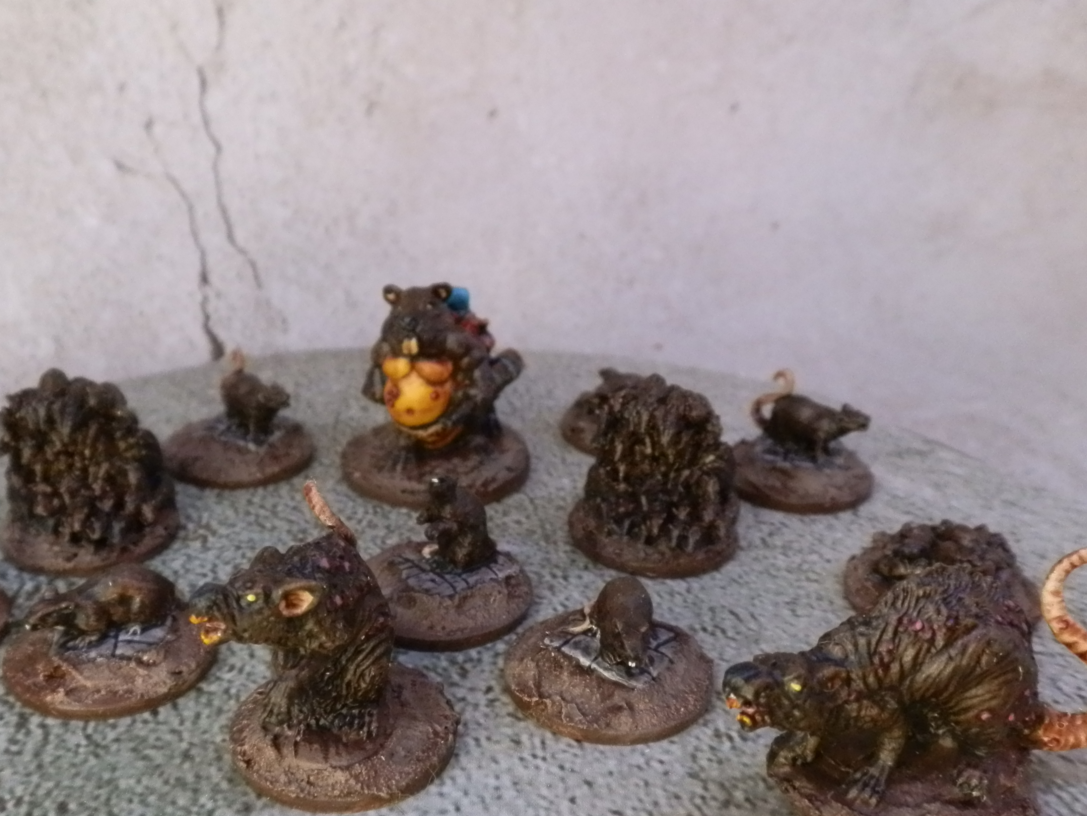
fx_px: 1162
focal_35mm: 37
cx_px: 489
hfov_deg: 50.1
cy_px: 468
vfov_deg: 38.6
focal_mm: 5
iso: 400
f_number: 3.1
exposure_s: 1/100
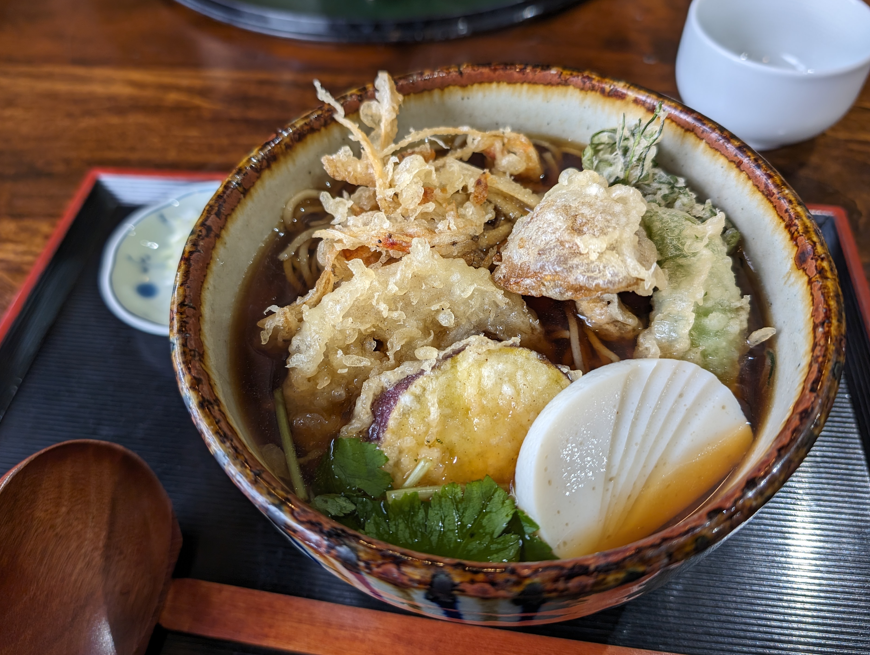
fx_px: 654
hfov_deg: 67.2
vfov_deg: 53.1
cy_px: 306
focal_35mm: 26
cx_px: 422
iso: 49
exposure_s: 1/36.6
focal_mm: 6.9
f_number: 1.68
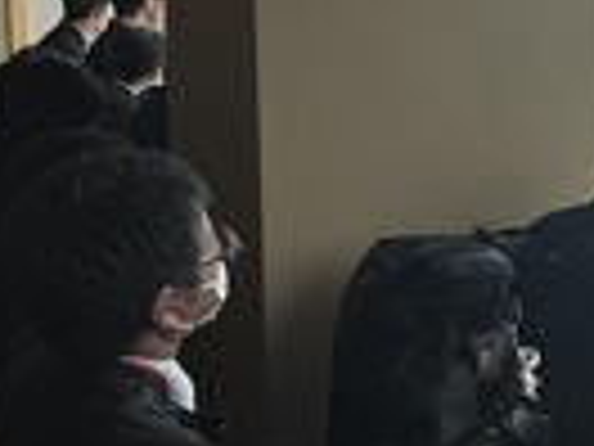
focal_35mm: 87
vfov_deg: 16.9
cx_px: 837
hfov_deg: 20.0
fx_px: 1493
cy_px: 122
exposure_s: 1/2041
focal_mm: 6.76
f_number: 1.78
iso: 80
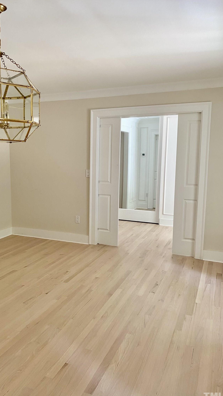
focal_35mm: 29
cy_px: 198
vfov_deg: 66.1
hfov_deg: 39.8
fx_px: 305
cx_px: 80
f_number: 1.8
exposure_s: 1/60
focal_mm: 4.25
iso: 100
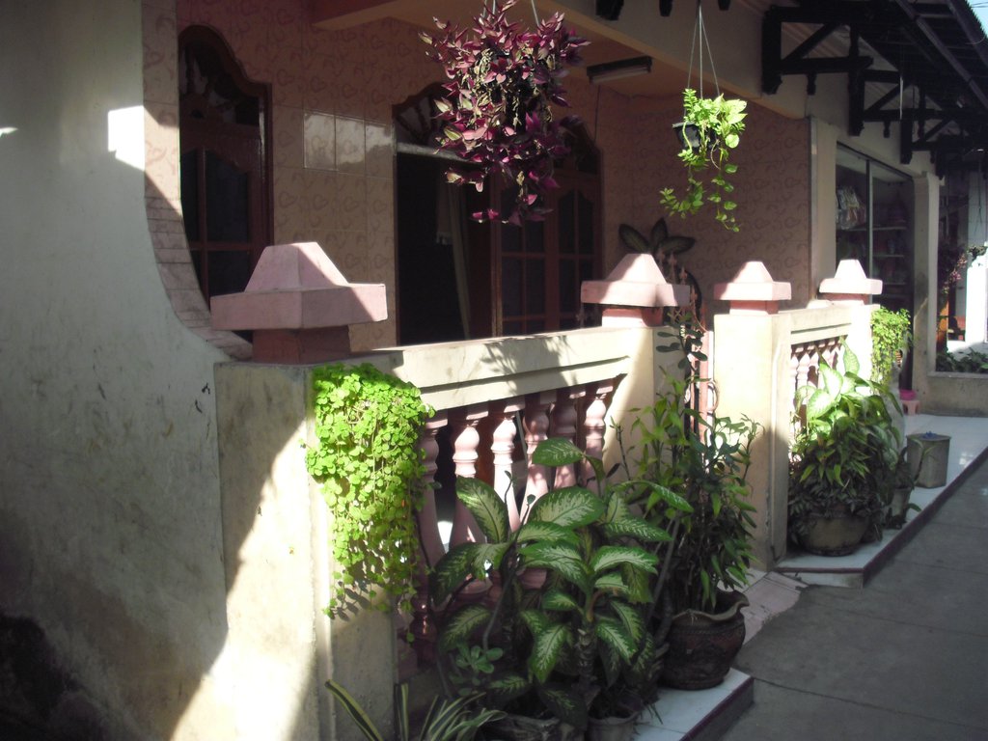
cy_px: 370
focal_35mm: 38
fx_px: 1085
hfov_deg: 49.0
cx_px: 494
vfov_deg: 37.7
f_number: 8
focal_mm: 6.2
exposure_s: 1/80
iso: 100
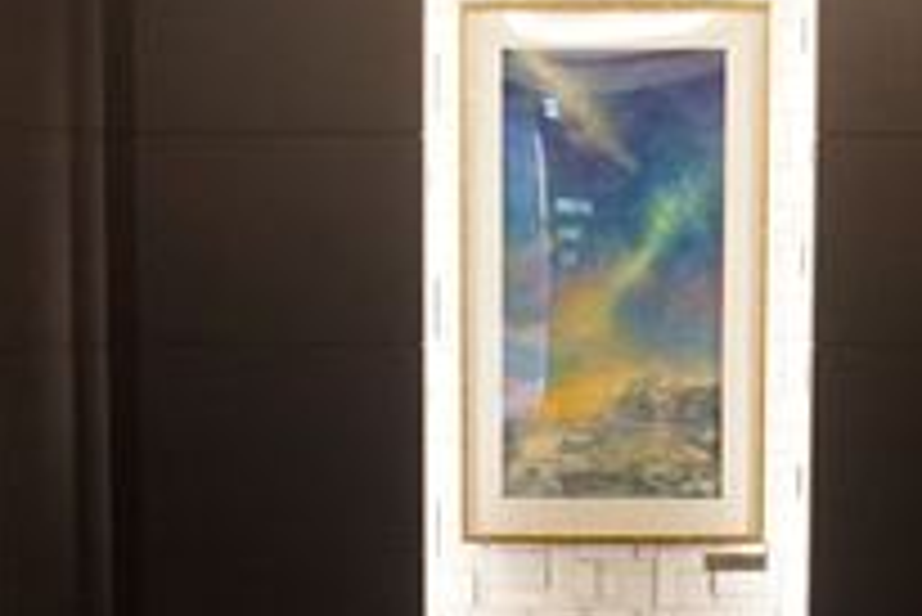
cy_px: 402
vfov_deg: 18.2
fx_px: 1922
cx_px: 562
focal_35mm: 75
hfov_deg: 26.9
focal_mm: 16
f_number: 3.5
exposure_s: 1/125
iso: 3200
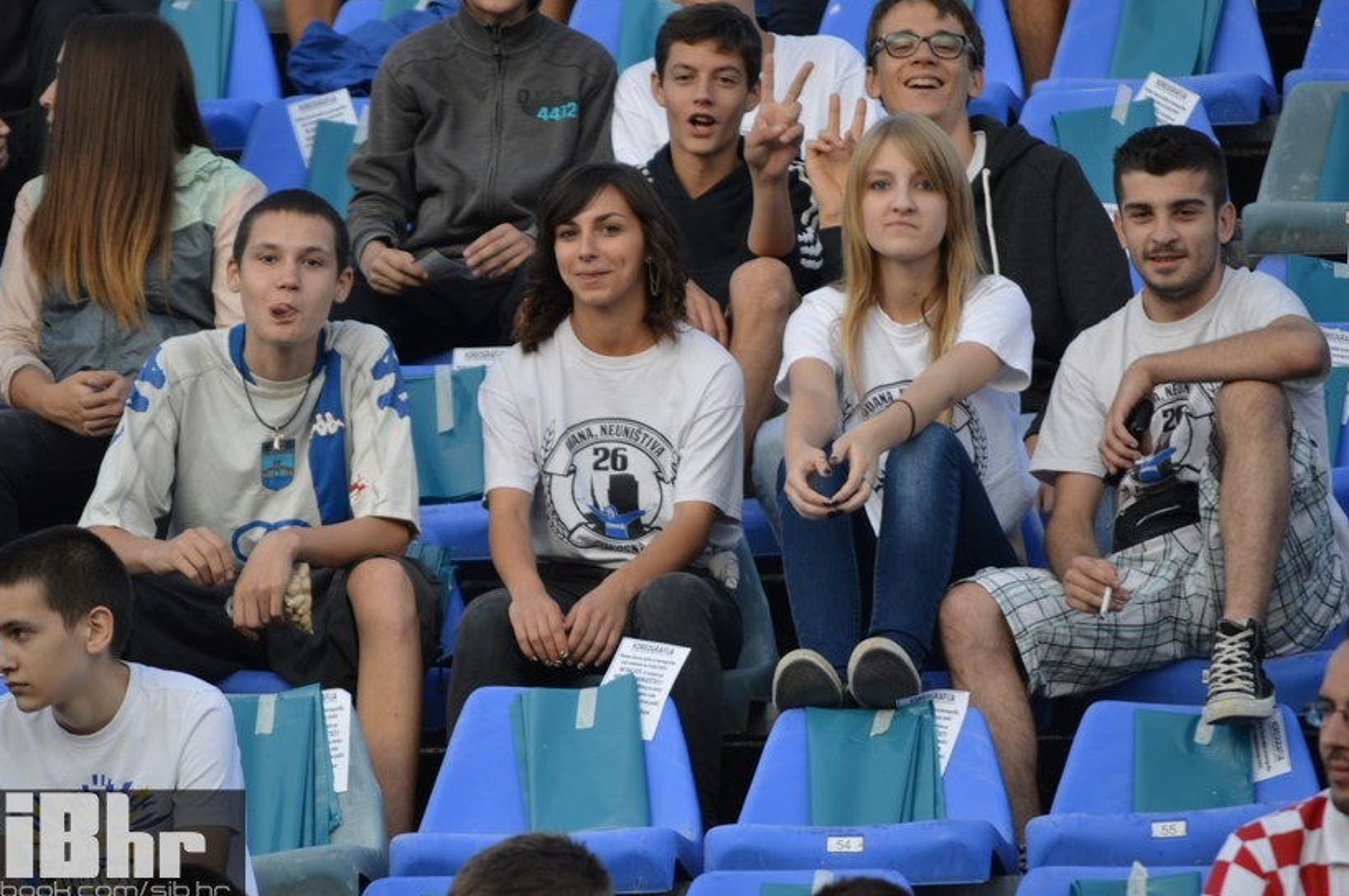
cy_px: 458
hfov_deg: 7.1
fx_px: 10800
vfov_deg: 4.8
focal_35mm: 289
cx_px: 629
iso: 100
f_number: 5.6
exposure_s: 1/80
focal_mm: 175
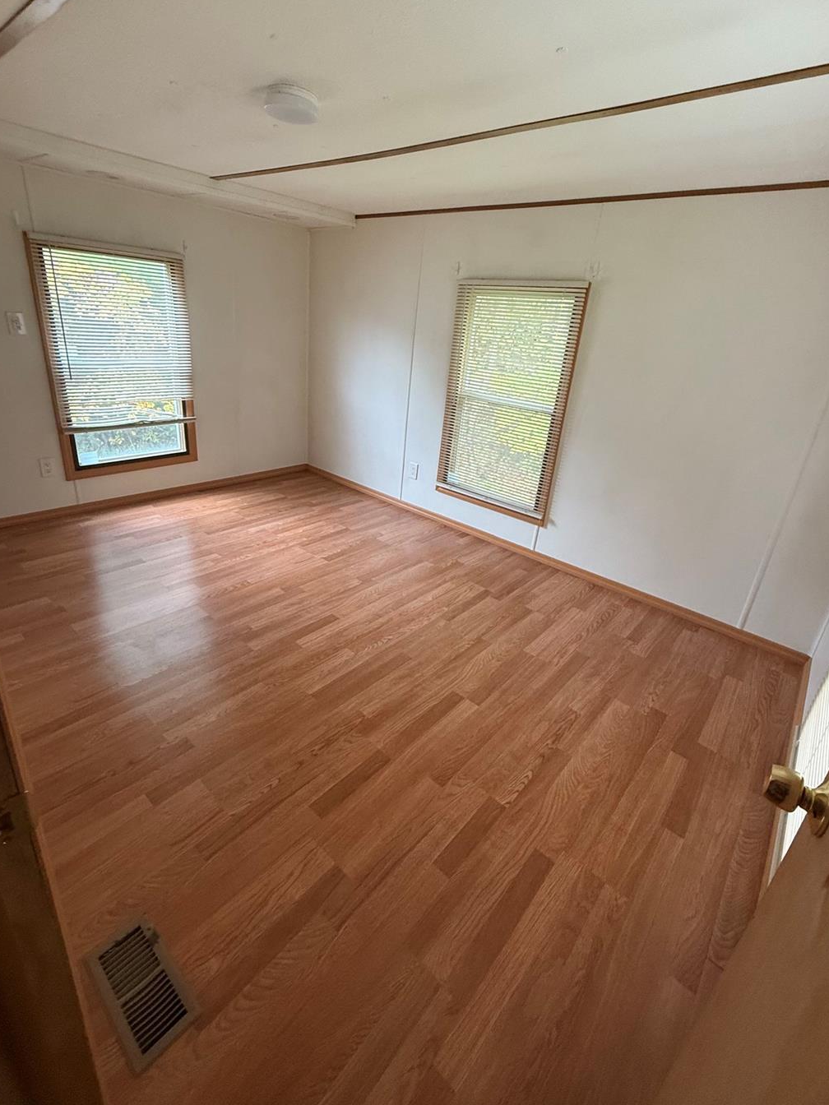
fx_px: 511
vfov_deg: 94.4
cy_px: 520
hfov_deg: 78.1
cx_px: 410
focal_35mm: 16
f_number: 2.2
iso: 400
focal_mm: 2.22
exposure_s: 1/67
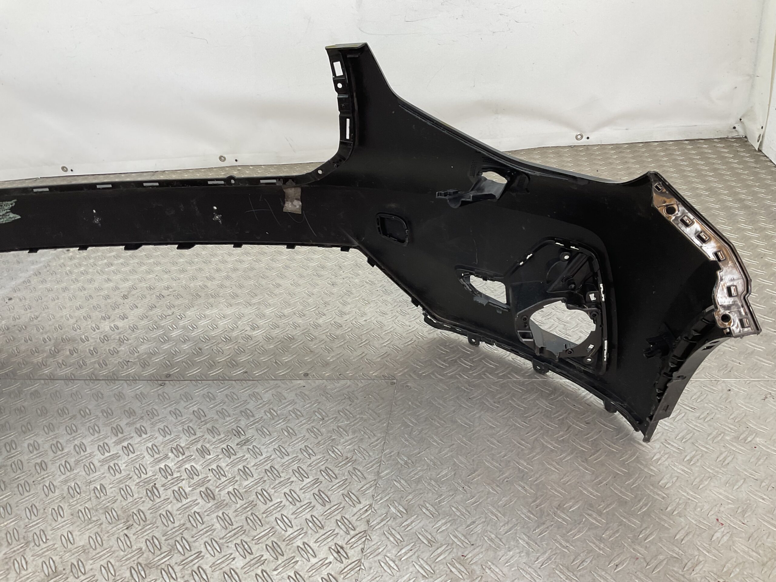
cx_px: 388
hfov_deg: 61.7
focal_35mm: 29
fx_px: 650
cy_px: 291
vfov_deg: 48.2
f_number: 1.8
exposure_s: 1/100
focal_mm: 3
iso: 25
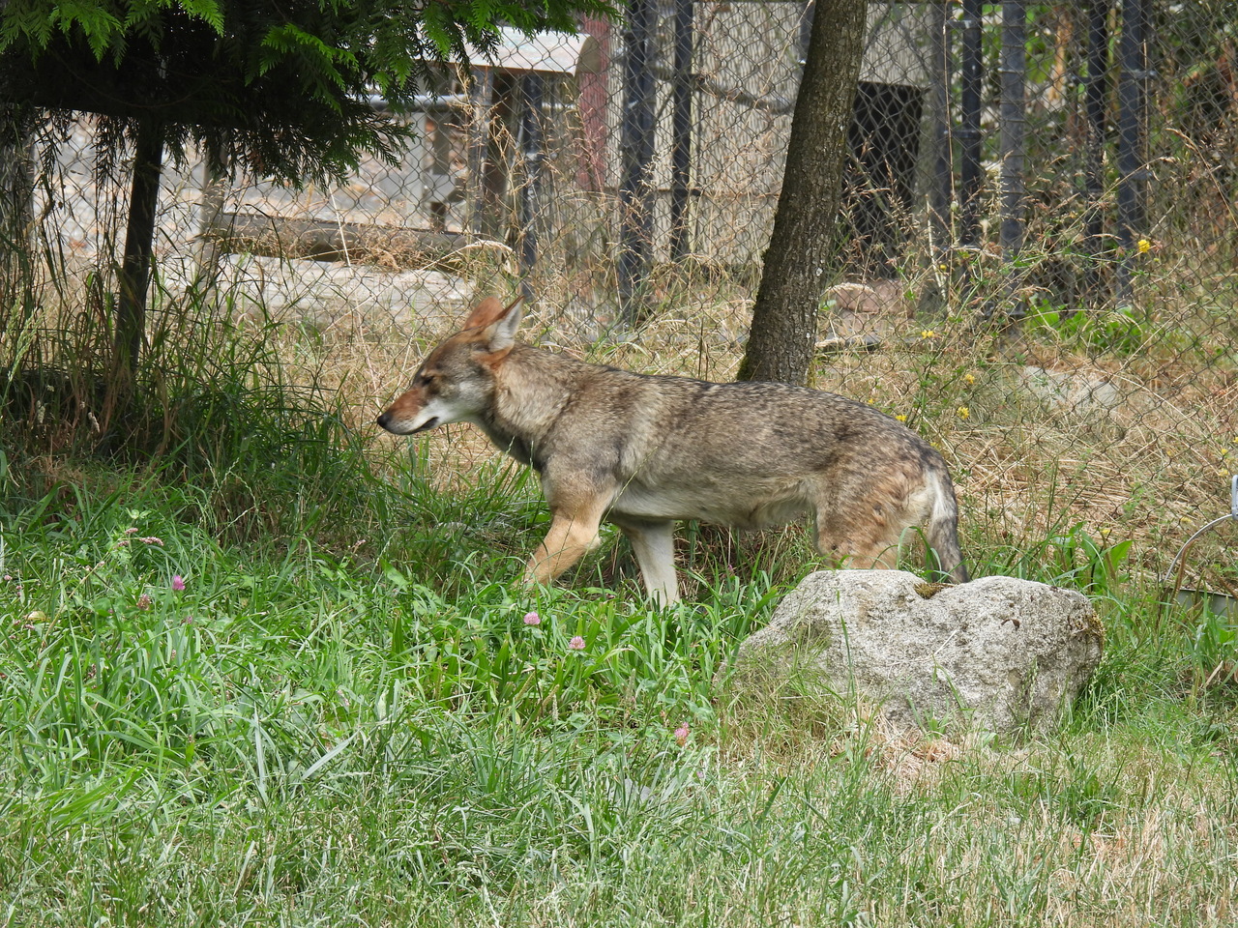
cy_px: 464
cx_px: 619
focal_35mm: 400
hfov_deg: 5.0
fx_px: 14306
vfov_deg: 3.7
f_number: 5
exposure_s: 1/125
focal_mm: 71.4
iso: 100
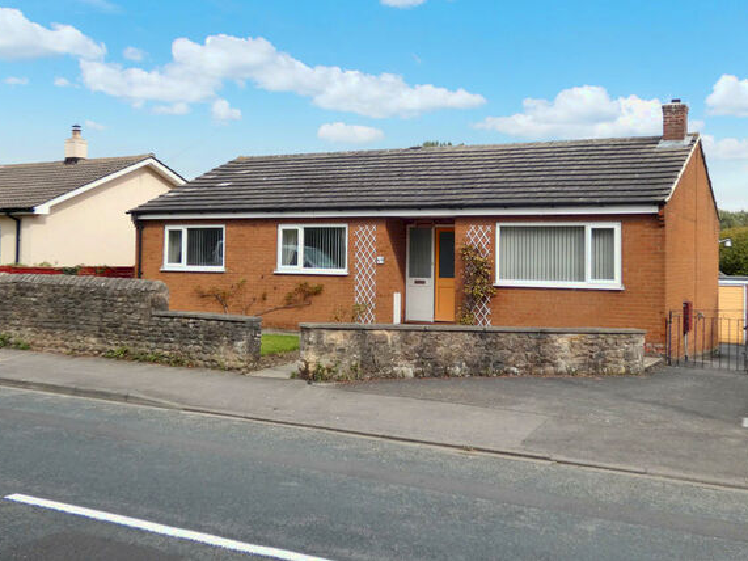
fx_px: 821
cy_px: 218
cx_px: 407
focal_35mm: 38
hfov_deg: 48.9
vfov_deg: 37.5
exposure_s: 1/640
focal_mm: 5.5
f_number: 3.3
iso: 80
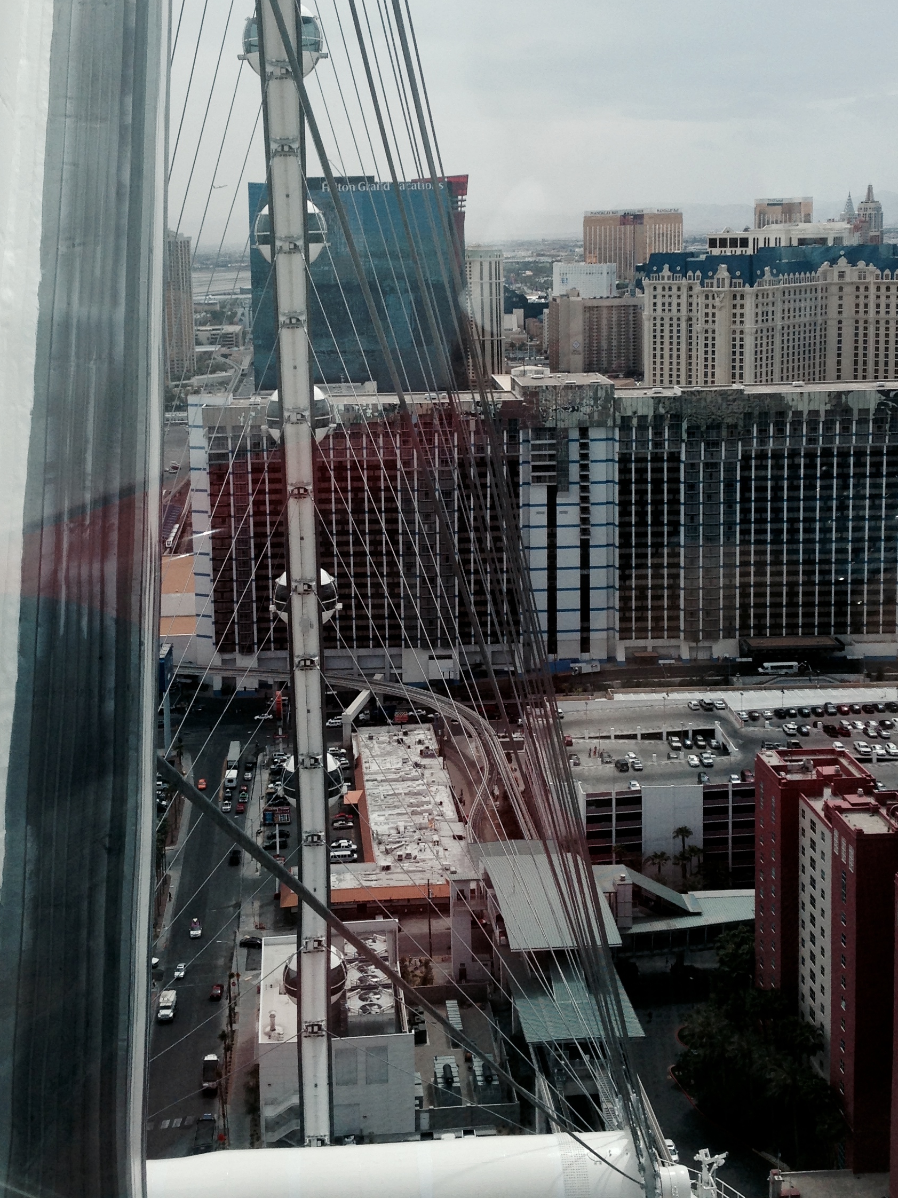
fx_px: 1660
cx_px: 401
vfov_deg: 39.5
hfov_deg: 30.2
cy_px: 472
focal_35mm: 48
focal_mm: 4.12
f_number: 2.4
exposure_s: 1/1323
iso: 50
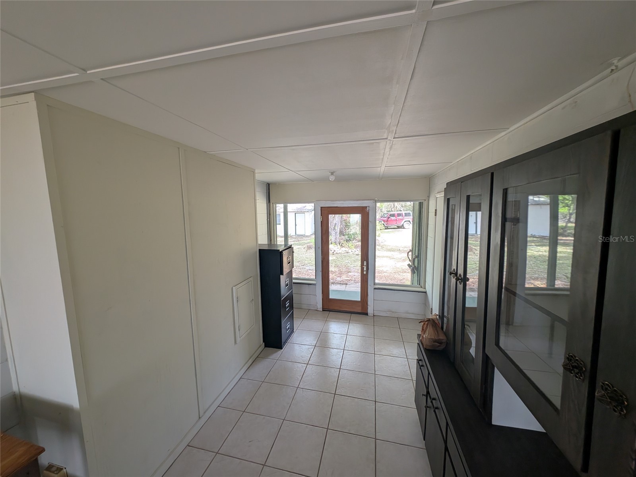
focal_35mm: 12
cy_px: 238
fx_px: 220
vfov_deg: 94.5
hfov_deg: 110.5
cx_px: 318
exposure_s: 1/57
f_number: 1.95
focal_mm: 2.23
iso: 69
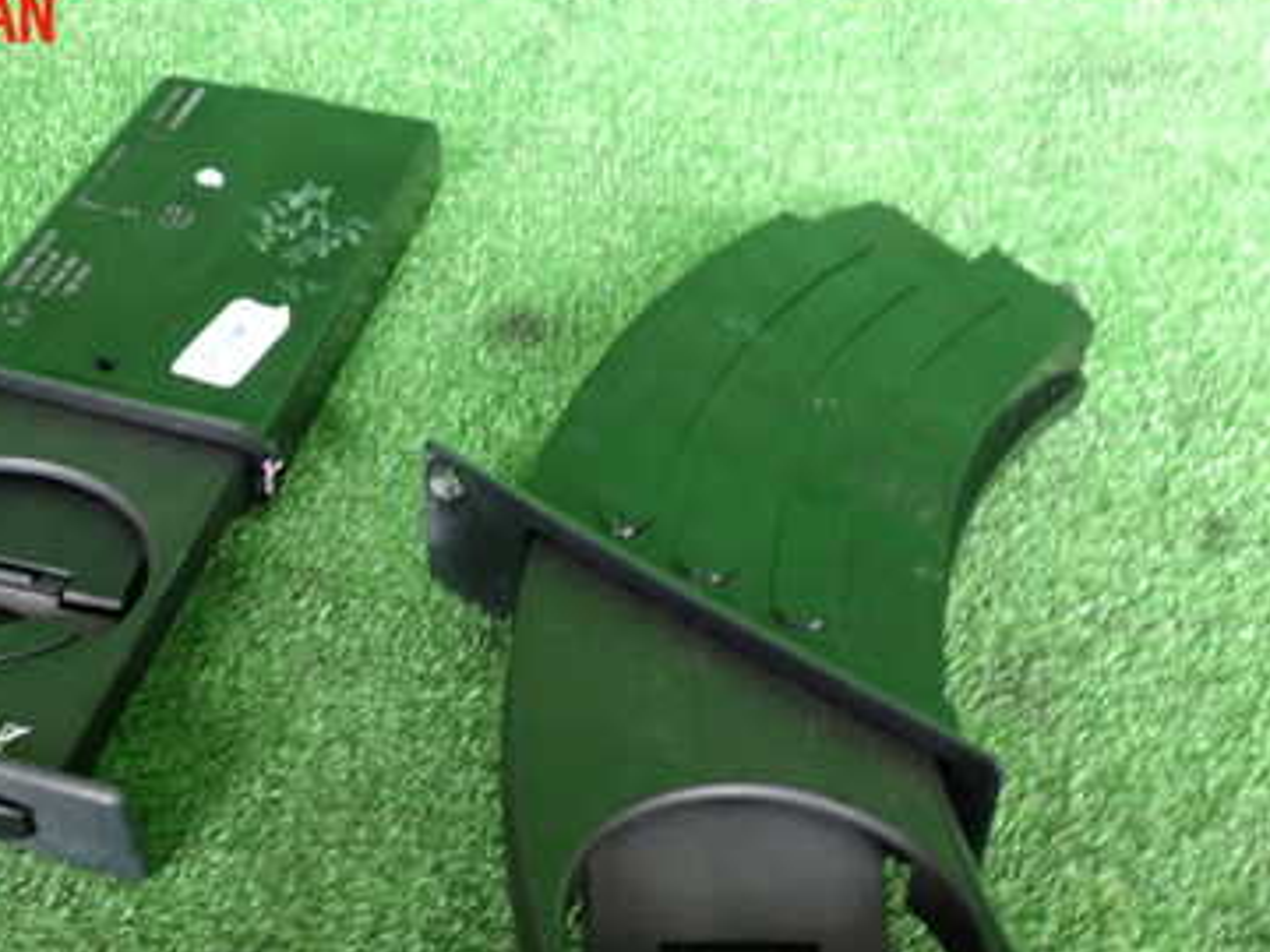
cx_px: 473
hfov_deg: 37.9
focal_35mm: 50
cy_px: 769
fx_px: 1834
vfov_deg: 28.5
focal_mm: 5.4
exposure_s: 1/30
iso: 320
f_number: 2.3
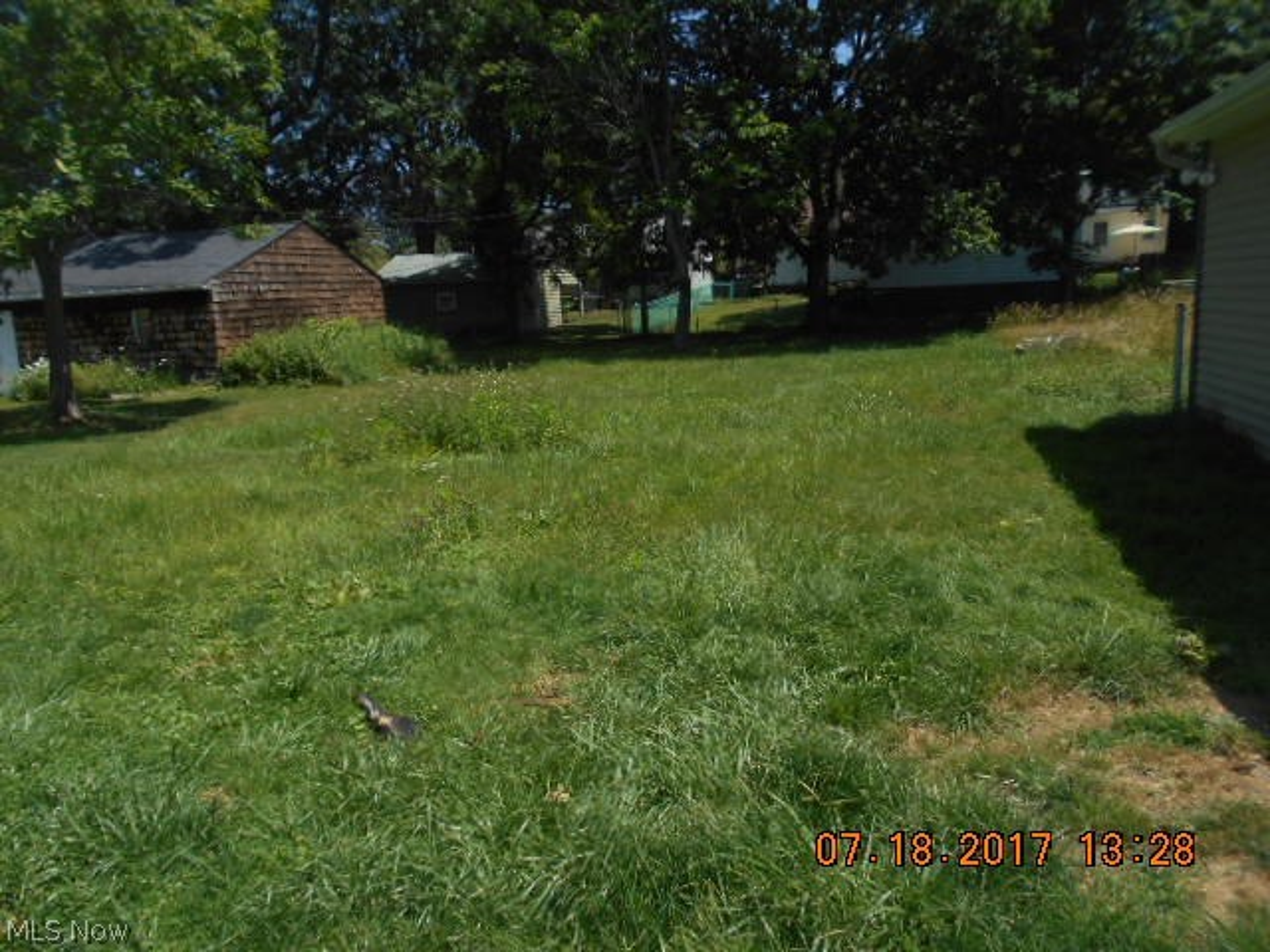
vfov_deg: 53.1
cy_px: 476
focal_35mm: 26
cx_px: 635
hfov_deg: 67.3
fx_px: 954
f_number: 3.2
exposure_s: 1/1000
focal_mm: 4.6
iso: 80
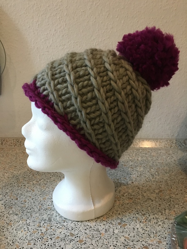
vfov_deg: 61.7
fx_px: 209
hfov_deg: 48.2
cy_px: 124
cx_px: 94
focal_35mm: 29
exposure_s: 1/33
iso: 250
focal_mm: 4.15
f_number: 2.2
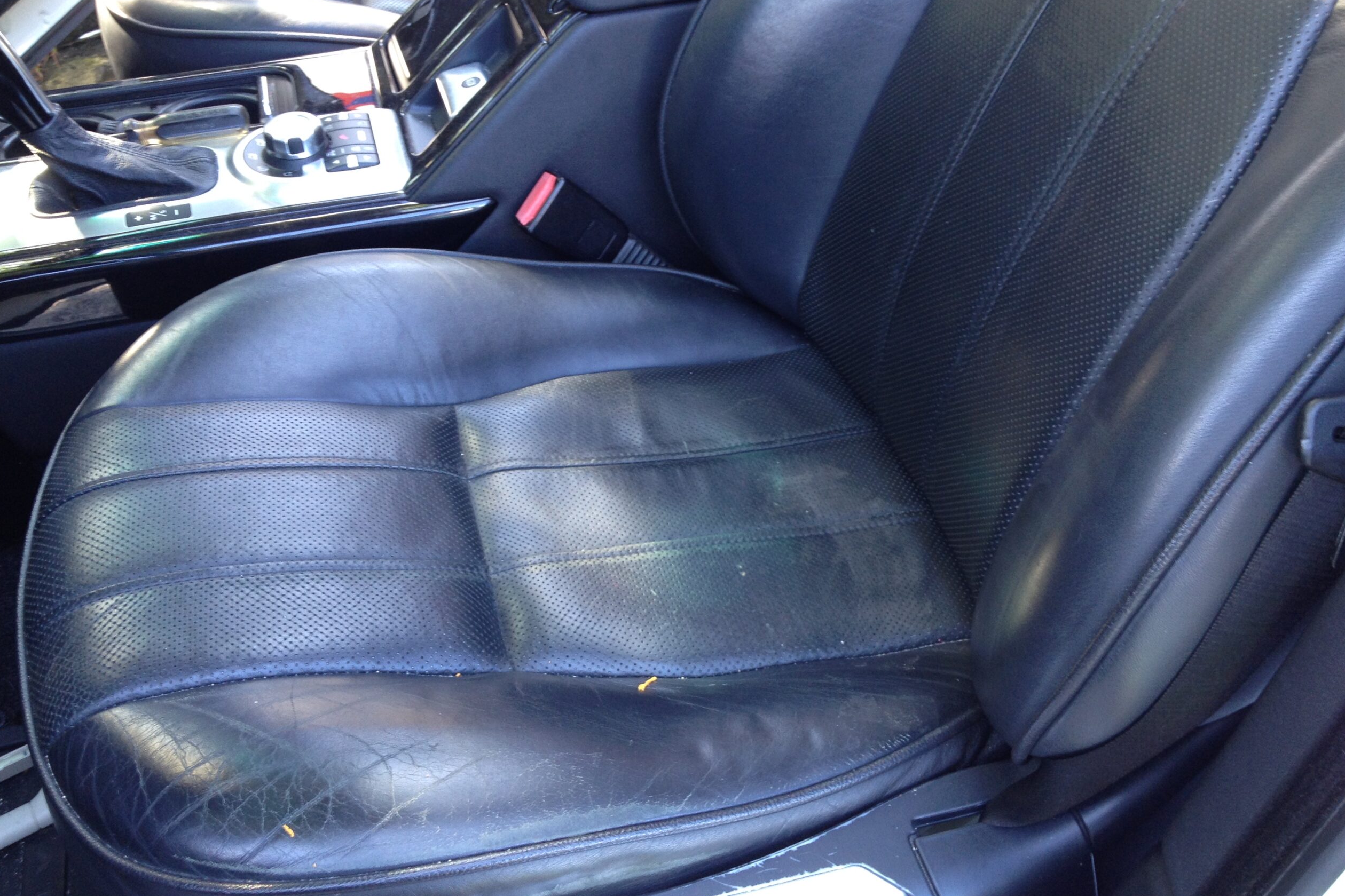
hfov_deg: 51.9
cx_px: 680
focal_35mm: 37
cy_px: 433
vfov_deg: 35.9
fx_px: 1382
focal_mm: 4.28
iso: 64
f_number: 2.4
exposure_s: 1/20
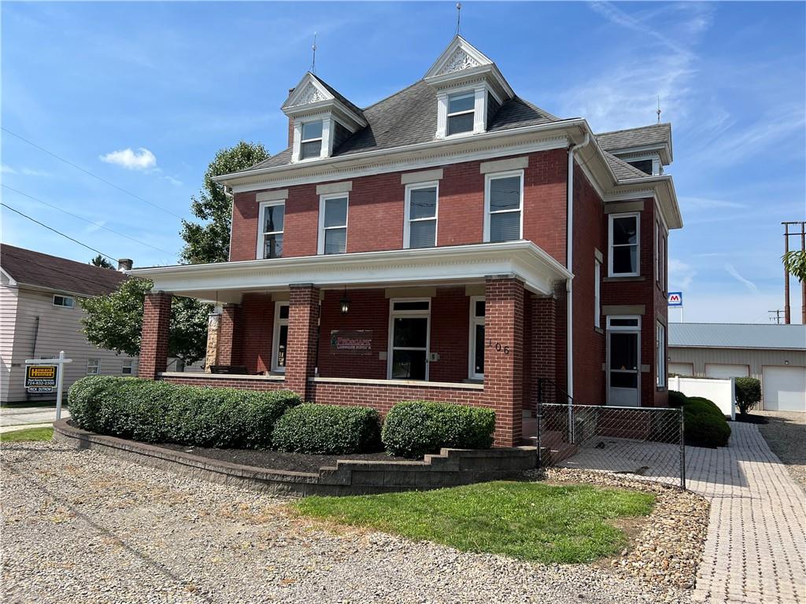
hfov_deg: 67.3
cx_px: 403
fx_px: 605
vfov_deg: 53.1
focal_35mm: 26
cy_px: 302
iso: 50
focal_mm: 5.7
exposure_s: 1/3077
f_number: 1.5
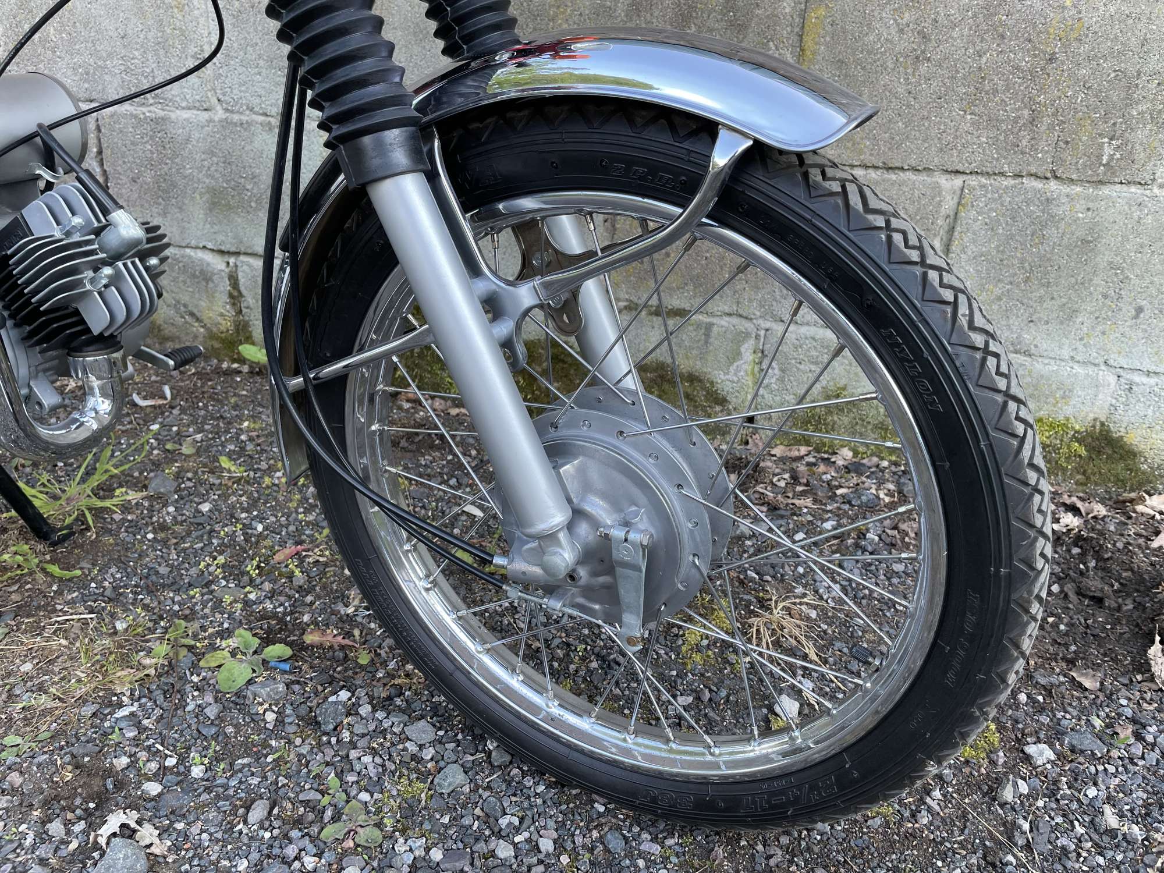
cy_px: 436
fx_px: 874
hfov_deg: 67.3
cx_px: 582
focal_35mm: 26
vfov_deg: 53.1
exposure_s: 1/121
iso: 50
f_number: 1.6
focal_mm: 4.2
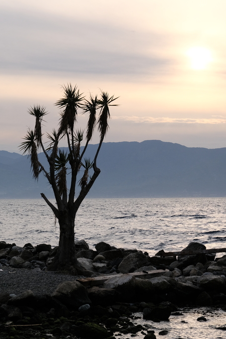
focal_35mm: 95
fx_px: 894
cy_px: 170
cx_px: 163
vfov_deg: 21.5
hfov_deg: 14.4
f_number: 4
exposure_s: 1/2700
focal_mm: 41.8
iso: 640
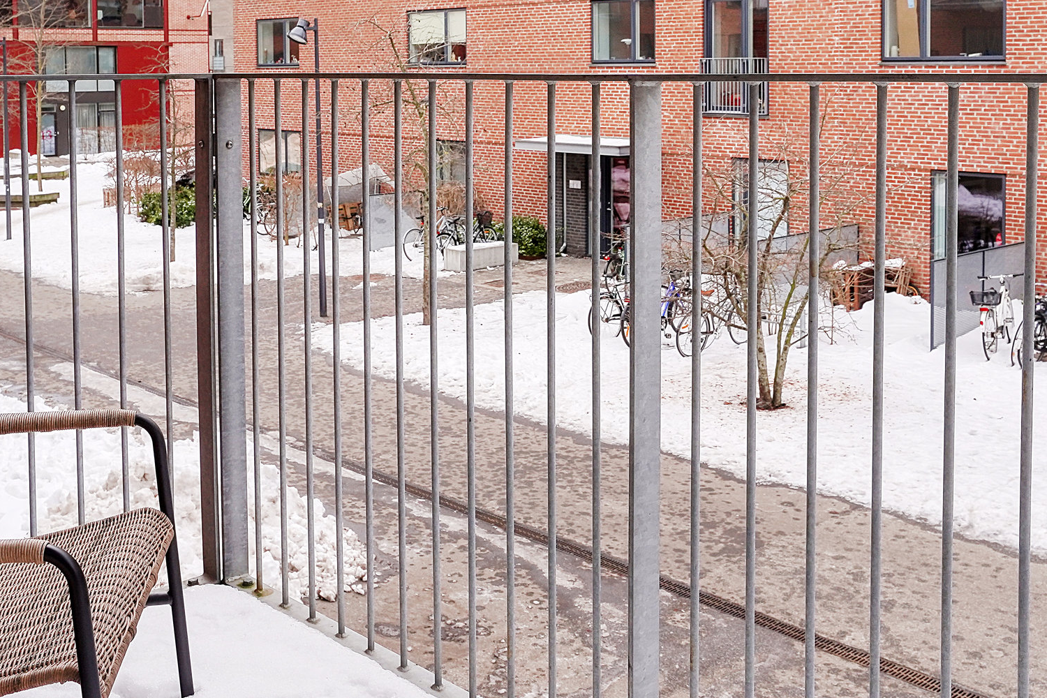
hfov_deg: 44.5
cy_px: 116
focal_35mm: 44
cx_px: 519
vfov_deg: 29.6
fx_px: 1280
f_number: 8
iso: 400
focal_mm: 22
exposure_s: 1/200
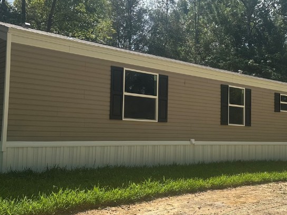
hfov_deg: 41.5
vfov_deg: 32.2
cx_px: 194
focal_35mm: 45
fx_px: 373
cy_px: 111
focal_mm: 6.86
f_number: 1.78
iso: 80
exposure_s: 1/4348
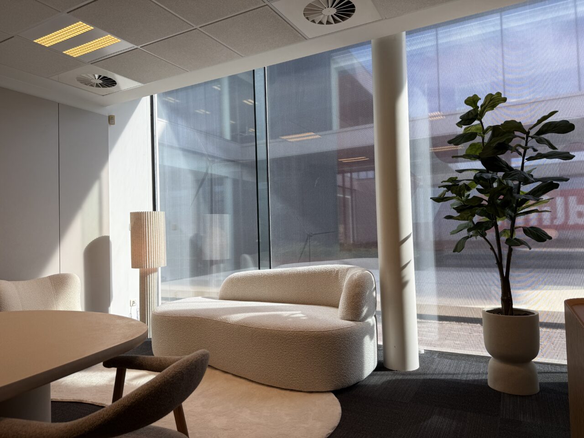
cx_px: 292
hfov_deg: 71.6
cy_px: 219
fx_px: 405
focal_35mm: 24
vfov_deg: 56.8
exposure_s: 1/563
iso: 80
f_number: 1.78
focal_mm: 6.76
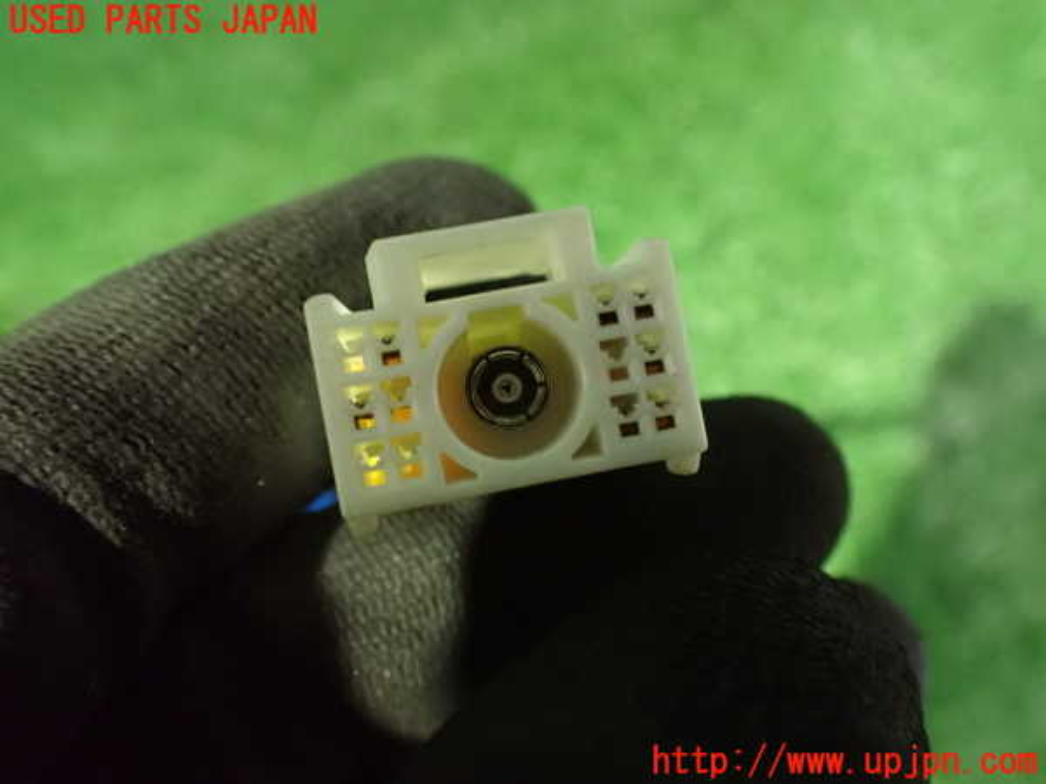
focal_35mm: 30
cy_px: 392
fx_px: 907
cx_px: 523
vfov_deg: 46.8
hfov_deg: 60.0
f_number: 2.3
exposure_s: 1/13
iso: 1600
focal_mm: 5.4
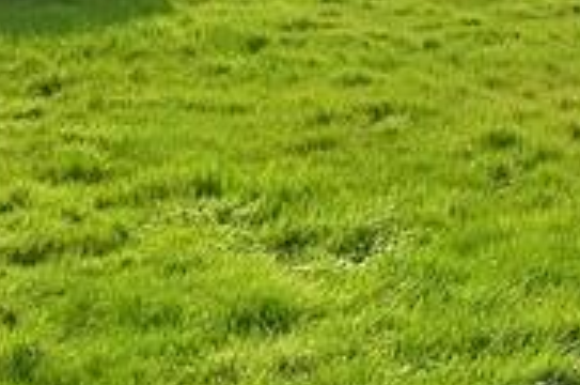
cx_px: 881
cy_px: -38
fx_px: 1367
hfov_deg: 20.4
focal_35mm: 85
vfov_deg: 15.6
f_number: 10
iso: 100
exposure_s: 1/400
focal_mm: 10
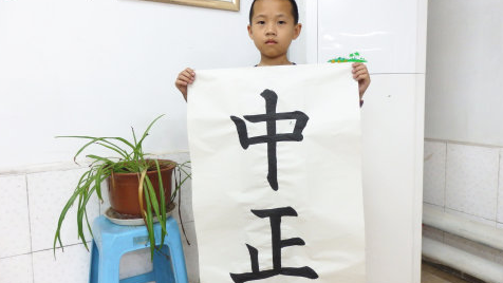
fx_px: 374
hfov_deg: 67.9
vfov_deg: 41.5
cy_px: 128
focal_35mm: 28
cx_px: 252
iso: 250
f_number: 3
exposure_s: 1/30
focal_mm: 4.5
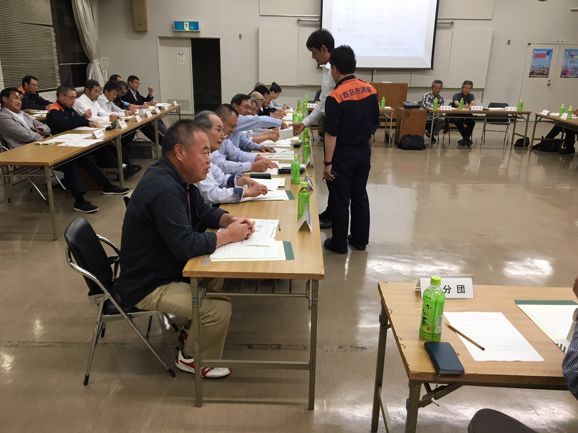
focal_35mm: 29
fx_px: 484
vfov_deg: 48.2
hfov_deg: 61.7
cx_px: 289
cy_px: 216
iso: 32
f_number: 2.2
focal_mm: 4.15
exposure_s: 1/30
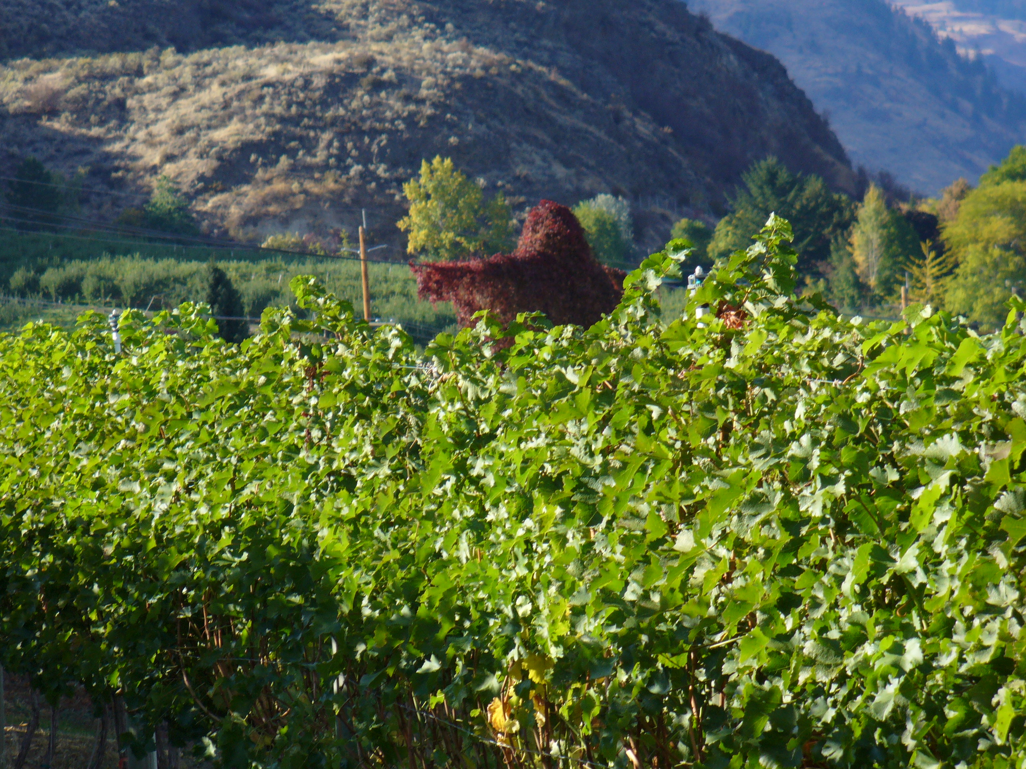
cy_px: 384
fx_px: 6580
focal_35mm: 222
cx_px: 513
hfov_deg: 8.9
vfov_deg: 6.7
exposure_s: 1/250
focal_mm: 36.6
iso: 80
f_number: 4.5
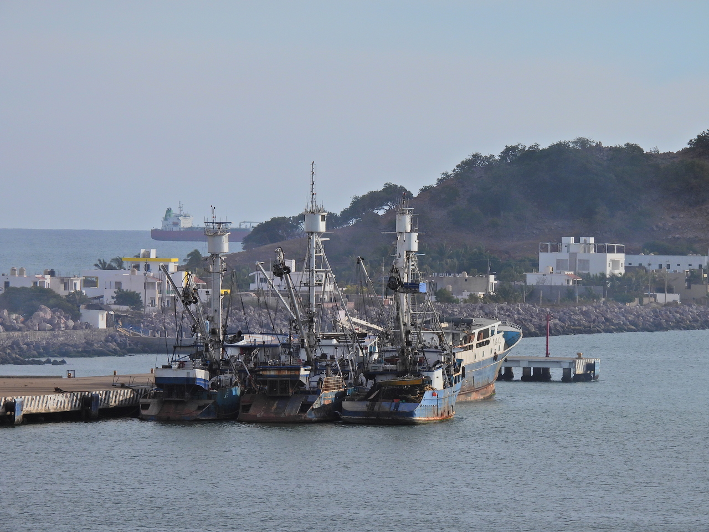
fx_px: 6145
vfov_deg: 5.0
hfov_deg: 6.6
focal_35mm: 300
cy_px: 266
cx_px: 354
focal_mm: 53.5
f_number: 5
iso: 100
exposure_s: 1/1000
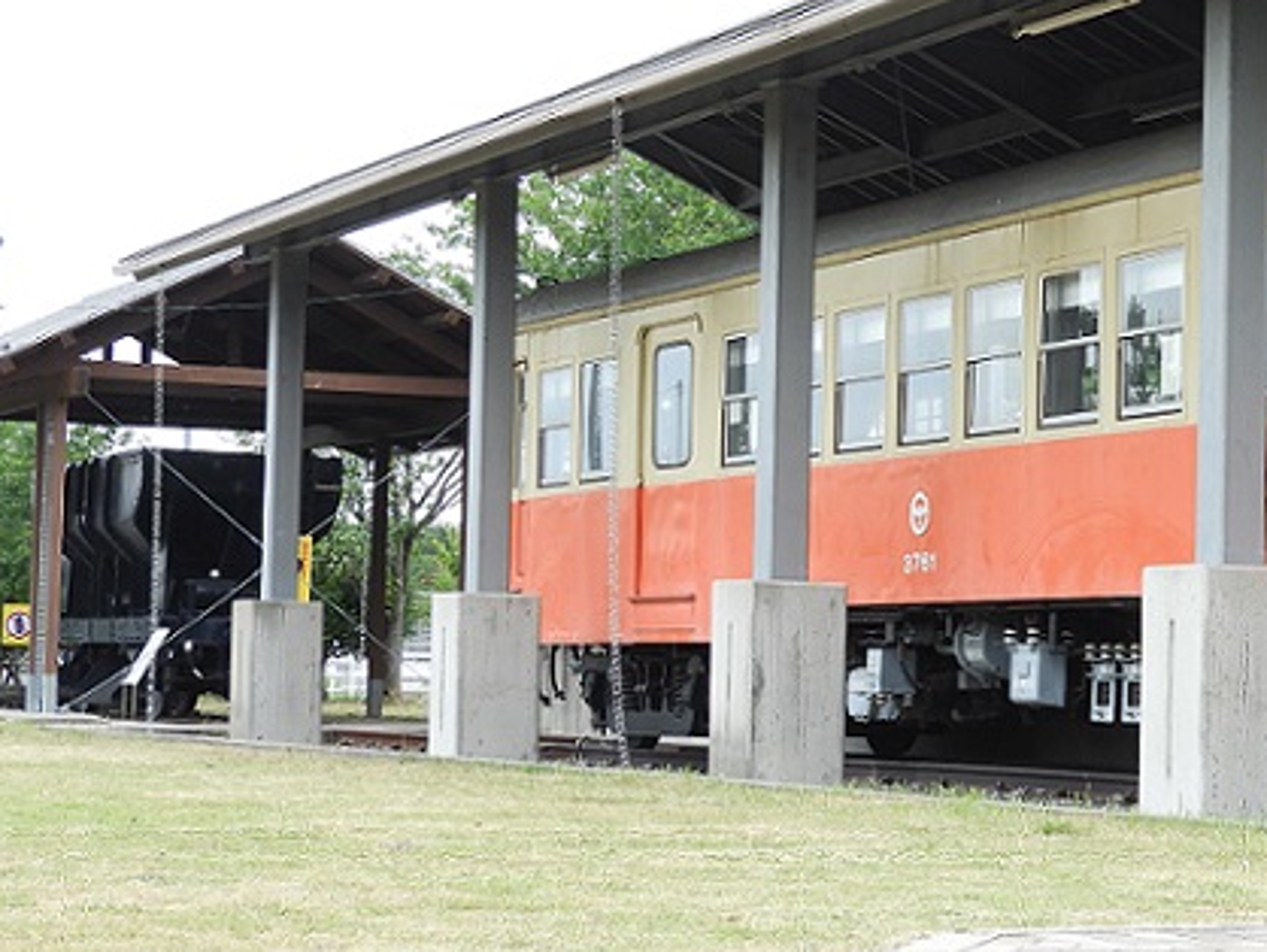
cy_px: 487
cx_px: 1134
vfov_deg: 13.2
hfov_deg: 17.3
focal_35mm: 112
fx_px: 4102
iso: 100
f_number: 4
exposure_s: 1/160
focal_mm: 9.9
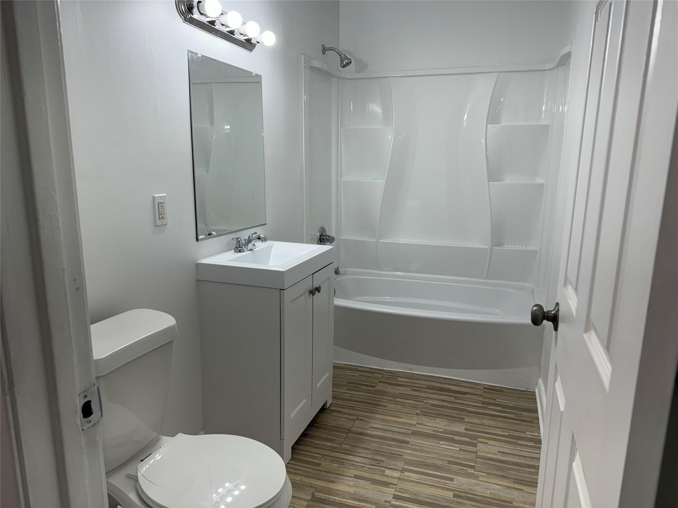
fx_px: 470
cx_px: 339
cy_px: 254
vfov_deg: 56.8
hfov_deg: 71.6
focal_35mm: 24
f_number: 1.78
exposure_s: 1/255
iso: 64
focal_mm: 6.86
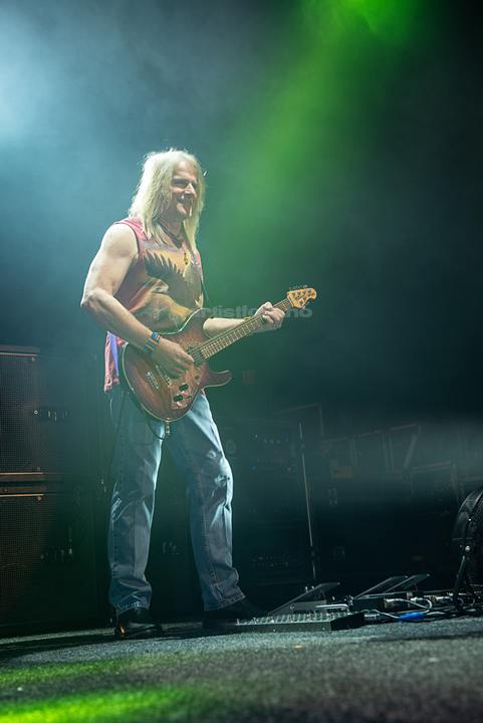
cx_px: 242
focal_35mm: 55
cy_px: 362
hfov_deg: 24.7
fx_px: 1105
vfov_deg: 36.2
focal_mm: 55
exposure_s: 1/125
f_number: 5.6
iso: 200
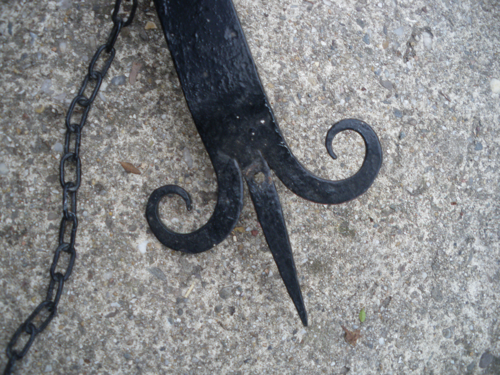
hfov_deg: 51.4
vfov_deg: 39.7
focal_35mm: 36
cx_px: 250
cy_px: 188
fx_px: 520
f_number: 3.5
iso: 160
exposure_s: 1/50
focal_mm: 6.3
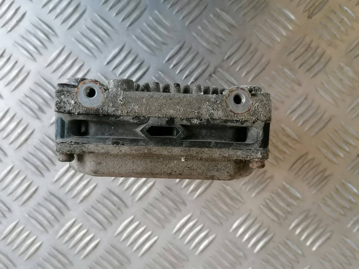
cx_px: 180
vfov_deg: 48.2
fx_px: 301
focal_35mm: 29
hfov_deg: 61.7
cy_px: 134
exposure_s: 1/50
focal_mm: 4.75
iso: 125
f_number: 1.8
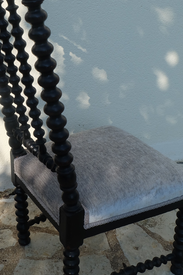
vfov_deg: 40.3
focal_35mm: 49
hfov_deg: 27.4
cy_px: 122
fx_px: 374
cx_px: 70
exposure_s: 1/400
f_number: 9
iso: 400
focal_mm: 19.2
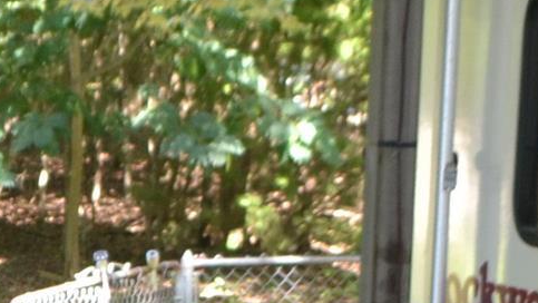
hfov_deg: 11.8
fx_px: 2569
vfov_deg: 6.7
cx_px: 20
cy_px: 384
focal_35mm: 180
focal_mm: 18
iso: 400
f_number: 4
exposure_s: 1/125
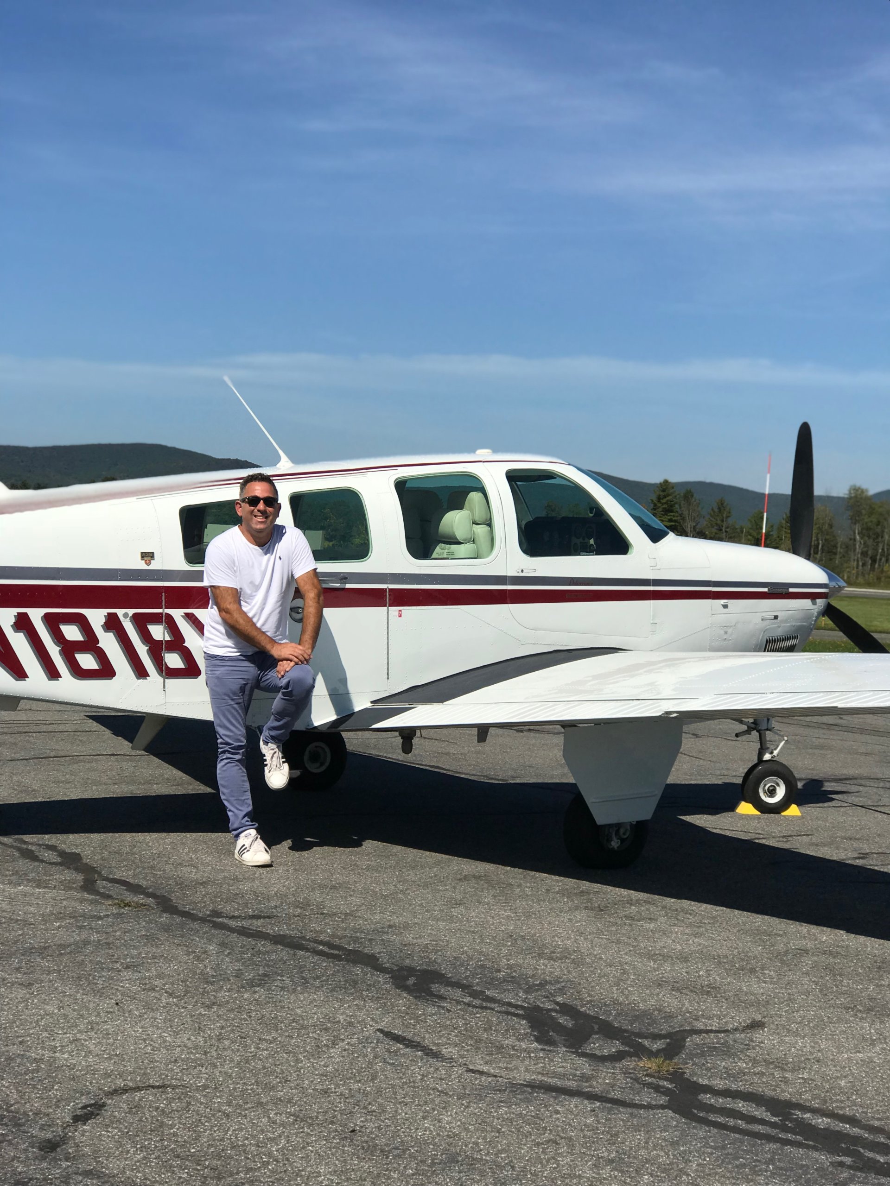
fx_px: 1954
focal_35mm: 57
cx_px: 445
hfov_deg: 25.7
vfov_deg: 33.8
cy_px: 593
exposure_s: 1/2128
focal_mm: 6.6
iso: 20
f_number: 2.8
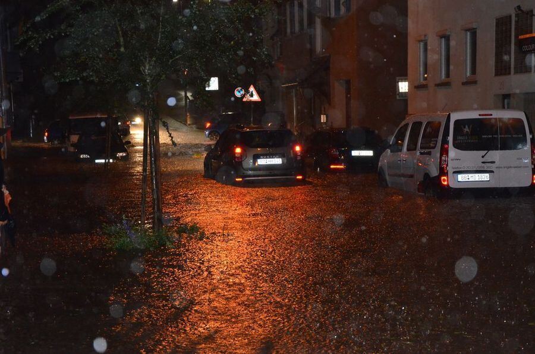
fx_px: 1112
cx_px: 268
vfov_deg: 18.1
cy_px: 177
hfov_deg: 27.1
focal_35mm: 75
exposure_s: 1/60
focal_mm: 50
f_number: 5
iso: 3200
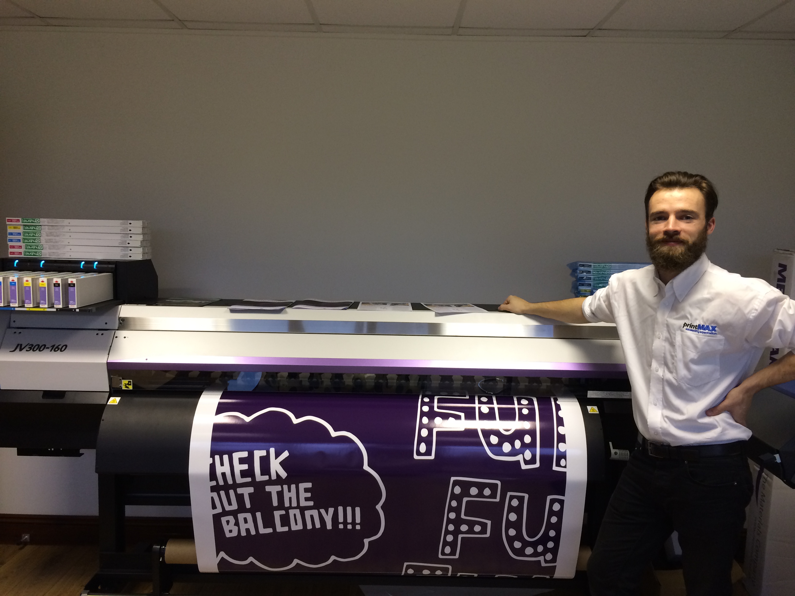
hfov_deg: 61.7
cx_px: 398
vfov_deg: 48.2
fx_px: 666
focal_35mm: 29
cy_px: 298
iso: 64
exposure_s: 1/33
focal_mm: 4.15
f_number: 2.2
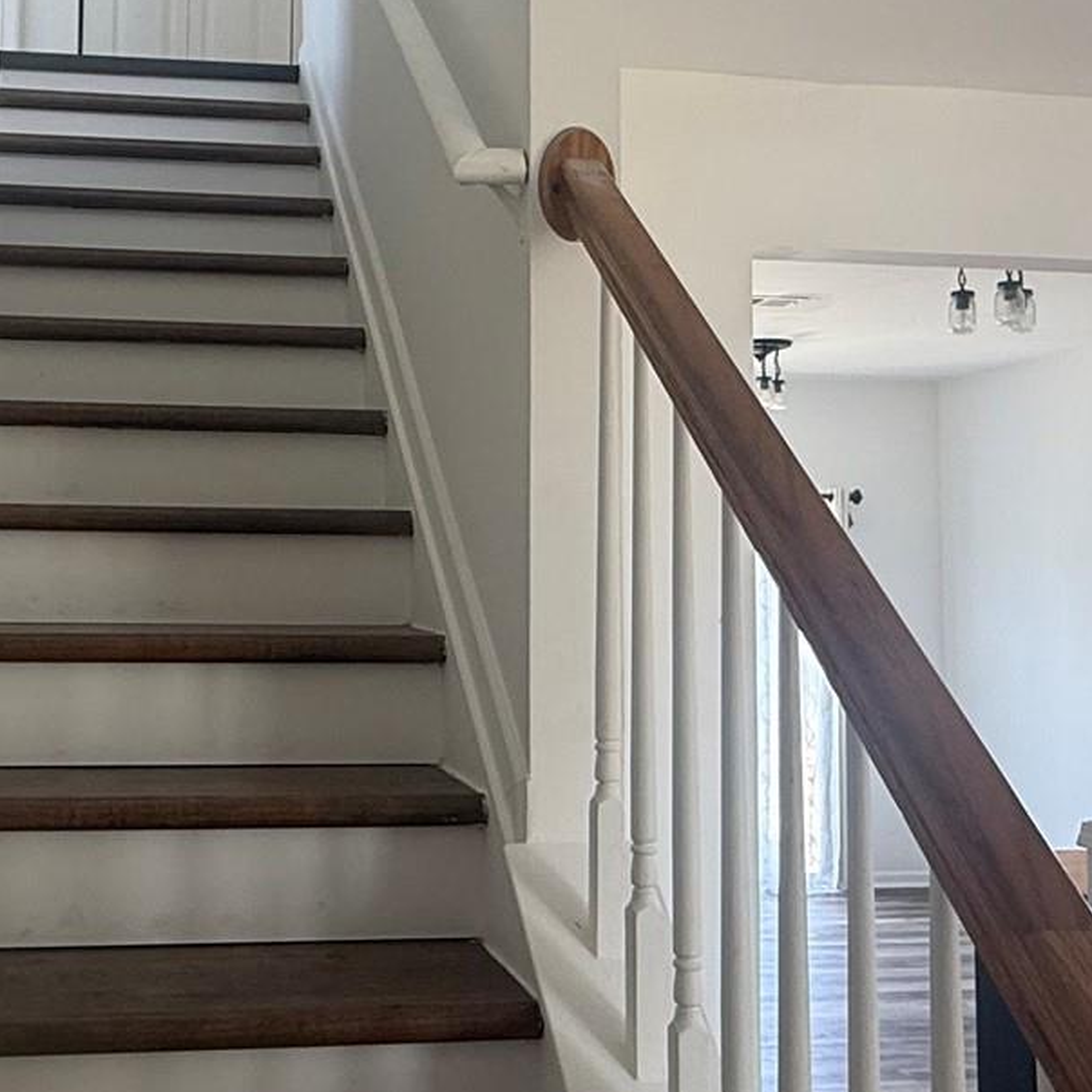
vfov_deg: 40.0
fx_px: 1499
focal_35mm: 42
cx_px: 344
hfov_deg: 39.4
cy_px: 482
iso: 100
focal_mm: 2.22
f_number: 2.2
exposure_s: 1/99
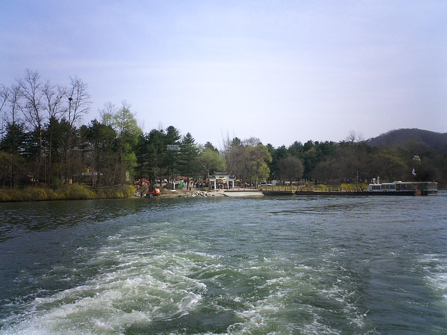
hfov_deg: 50.1
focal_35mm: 37
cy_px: 168
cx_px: 224
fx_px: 478
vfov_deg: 38.7
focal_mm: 5.6
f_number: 3.5
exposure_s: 1/1000
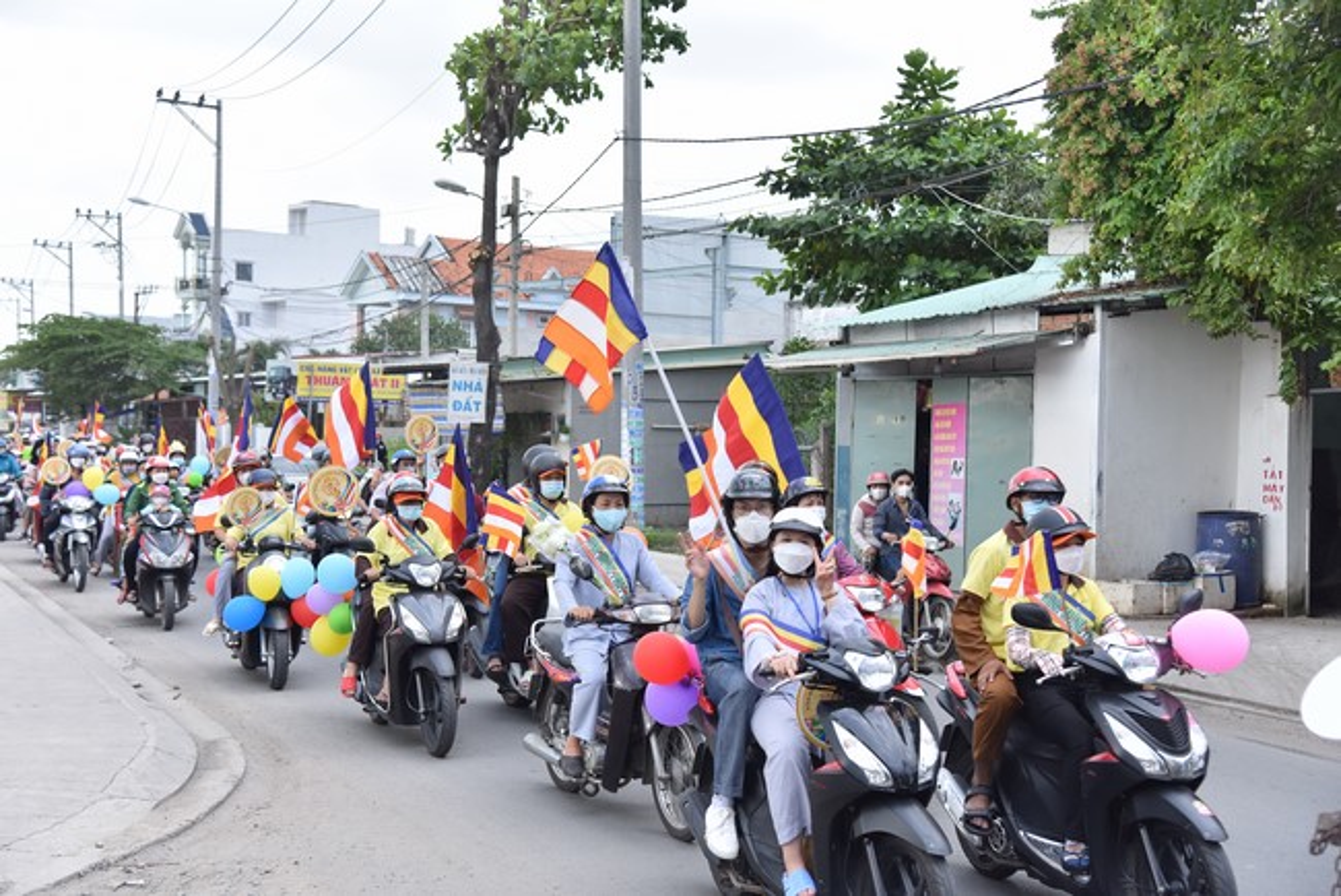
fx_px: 1863
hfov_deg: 39.6
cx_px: 670
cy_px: 448
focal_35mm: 50
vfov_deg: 27.0
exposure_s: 1/320
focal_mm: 50
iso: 250
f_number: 4.5
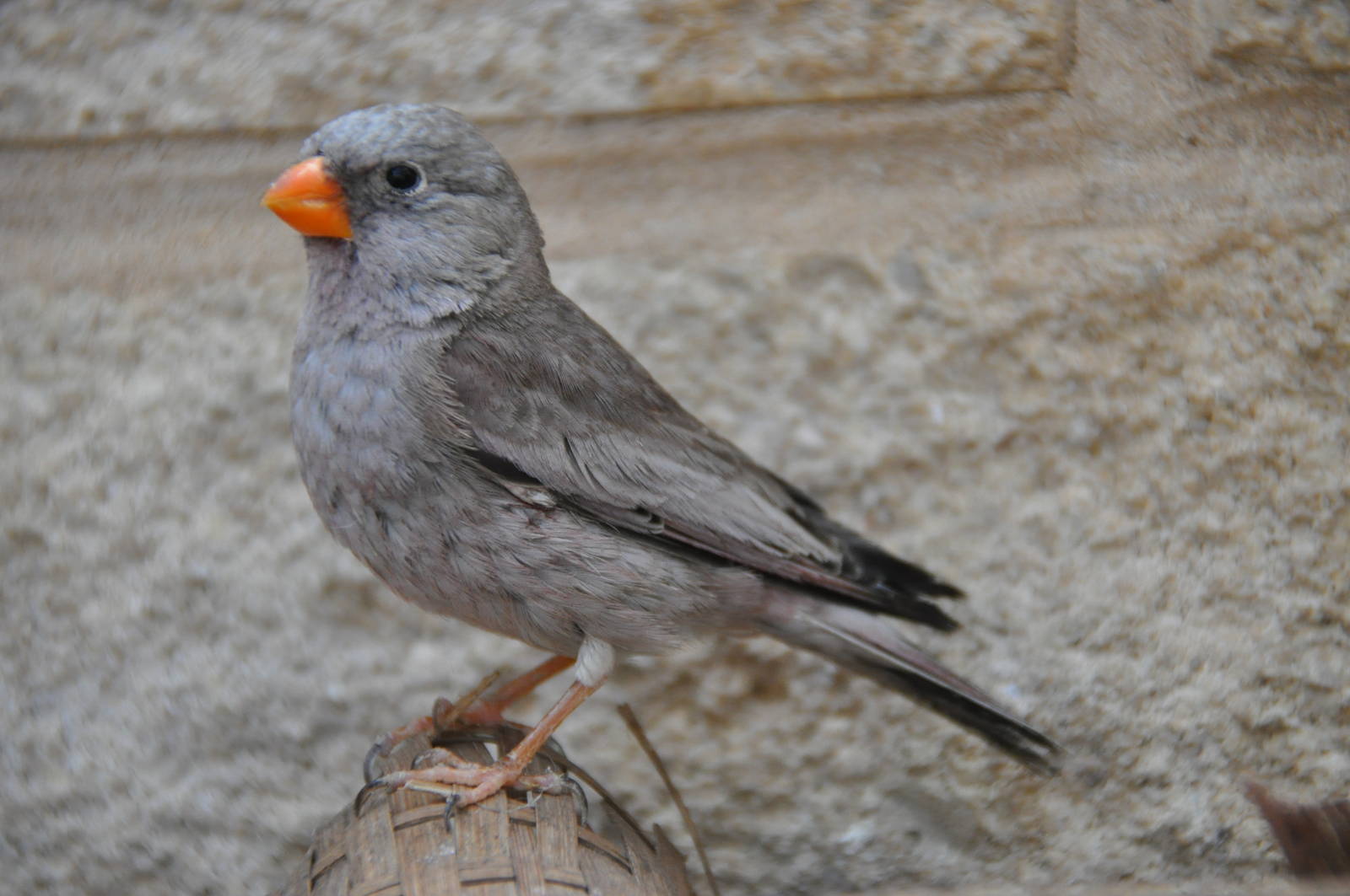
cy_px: 448
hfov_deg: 5.1
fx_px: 15170
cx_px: 675
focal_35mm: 405
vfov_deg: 3.4
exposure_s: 1/100
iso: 1000
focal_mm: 270
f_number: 5.6
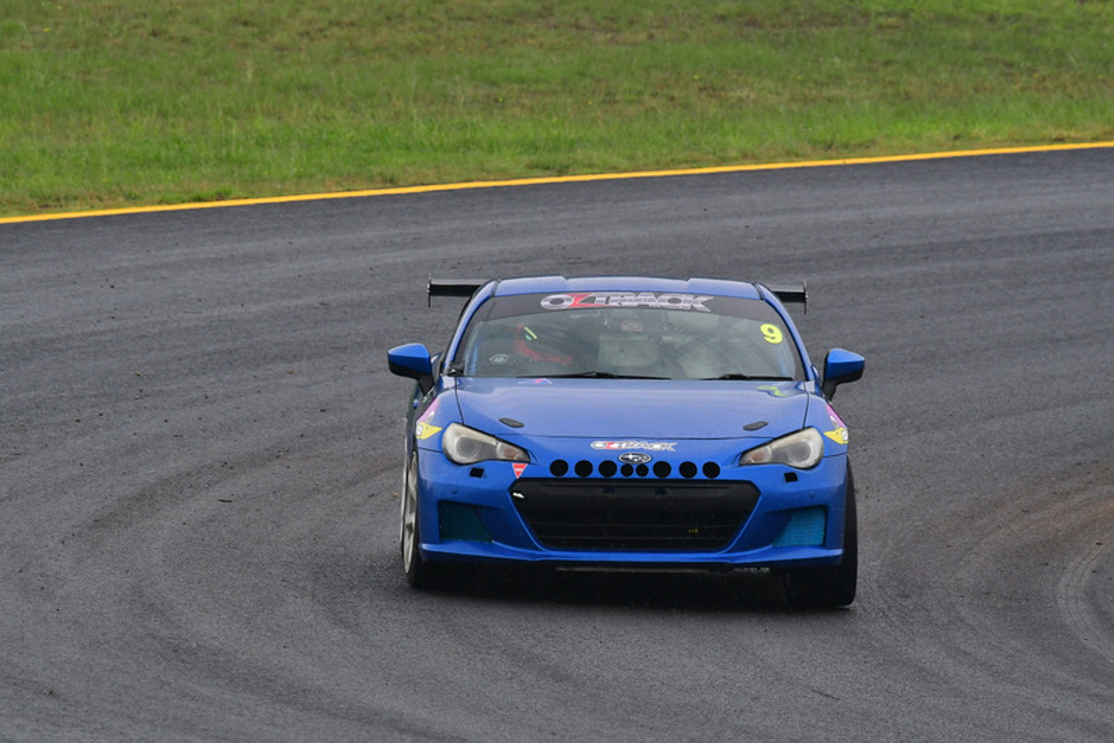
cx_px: 557
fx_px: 18572
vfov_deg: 2.3
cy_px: 372
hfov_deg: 3.4
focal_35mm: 600
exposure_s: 1/640
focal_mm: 400
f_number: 11
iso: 1000
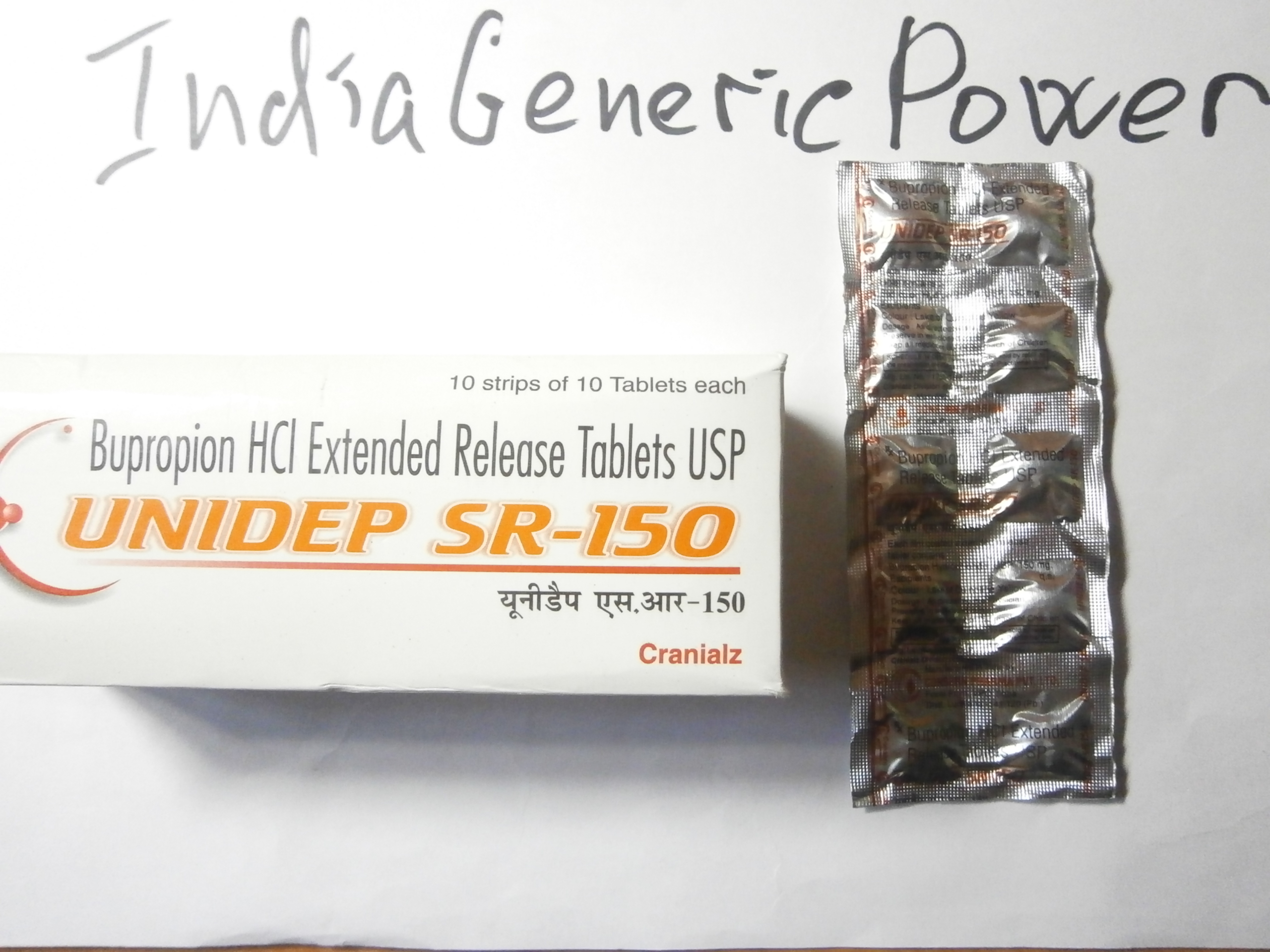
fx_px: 954
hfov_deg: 67.3
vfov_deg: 53.1
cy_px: 476
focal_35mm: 26
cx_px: 635
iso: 800
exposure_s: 1/80
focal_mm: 4.7
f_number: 2.8
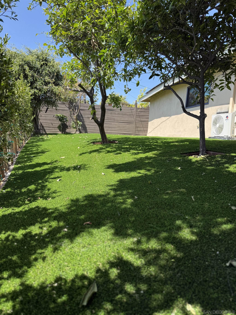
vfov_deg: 71.6
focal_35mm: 24
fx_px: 218
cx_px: 118
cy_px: 158
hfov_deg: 56.8
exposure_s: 1/1292
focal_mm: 6.76
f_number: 1.78
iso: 100
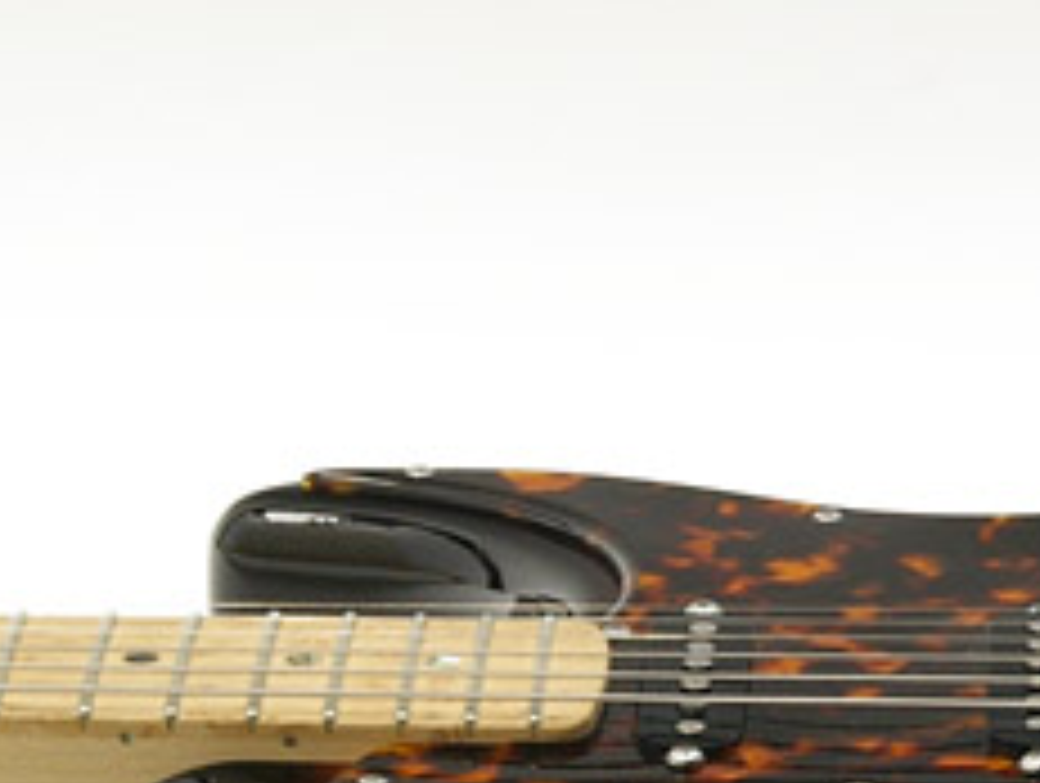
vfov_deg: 5.7
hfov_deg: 7.6
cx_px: 1072
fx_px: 7824
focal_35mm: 260
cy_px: 842
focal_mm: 63
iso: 400
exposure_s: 1.5
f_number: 19
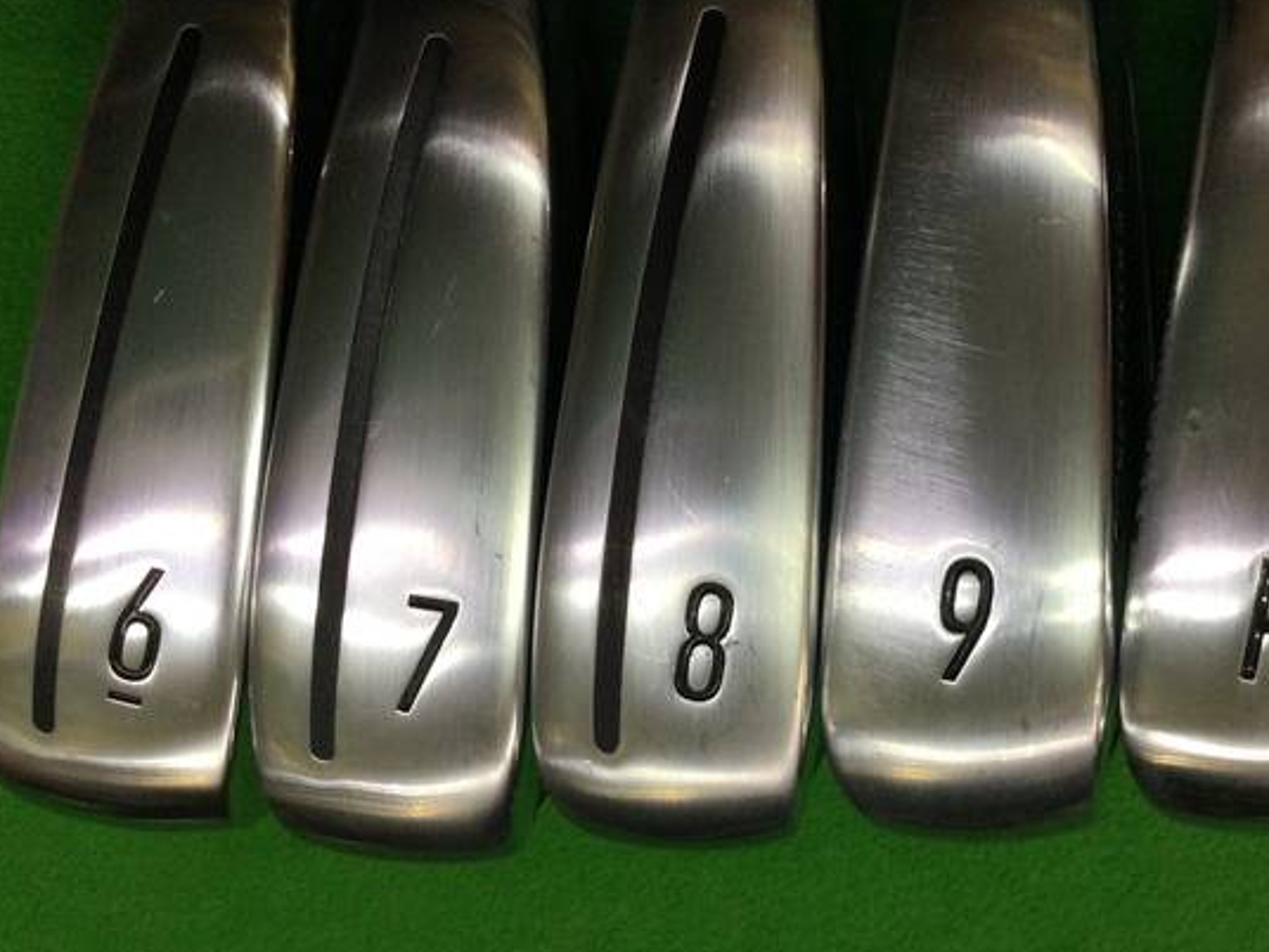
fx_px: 1356
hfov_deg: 50.0
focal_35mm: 37
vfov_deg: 38.7
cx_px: 703
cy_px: 476
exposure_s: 1/40
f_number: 2.4
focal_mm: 3.3
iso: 25
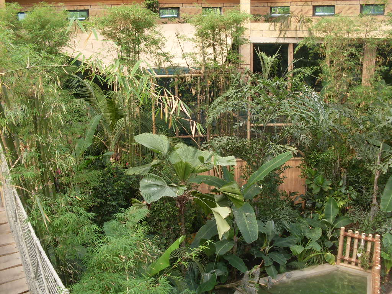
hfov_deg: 49.0
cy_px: 147
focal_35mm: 38
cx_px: 196
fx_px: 430
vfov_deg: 37.7
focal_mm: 6.3
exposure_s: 1/180
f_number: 2.8
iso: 80
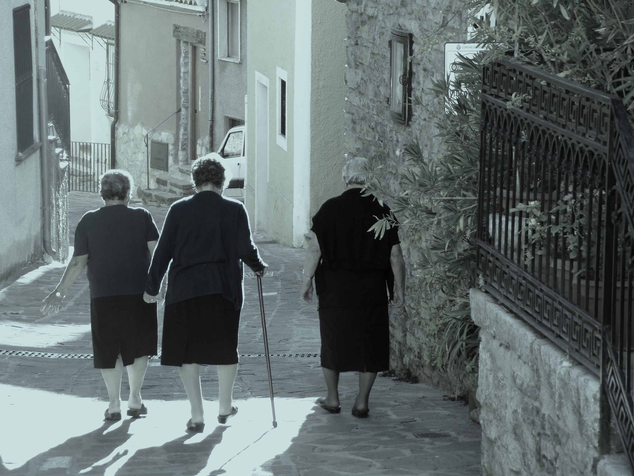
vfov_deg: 11.3
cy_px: 238
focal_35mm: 131
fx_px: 2399
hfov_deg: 15.1
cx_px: 317
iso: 148
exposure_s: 1/100
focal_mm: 23.5
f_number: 4.4
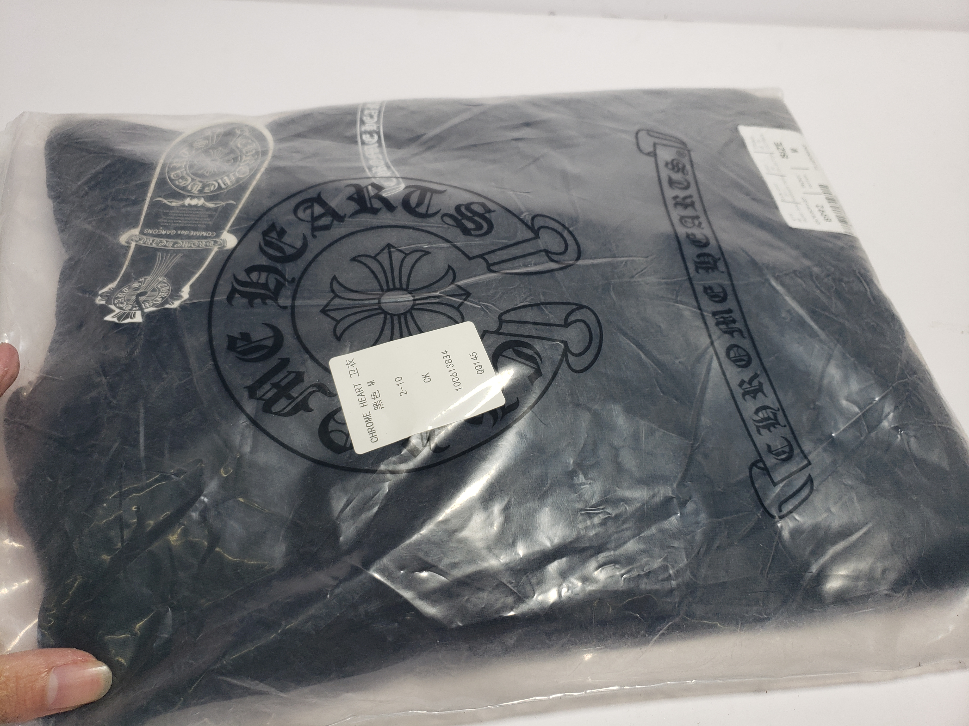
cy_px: 363
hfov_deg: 67.3
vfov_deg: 53.1
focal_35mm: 26
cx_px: 484
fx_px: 728
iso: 50
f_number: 1.5
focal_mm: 4.3
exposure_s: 1/373
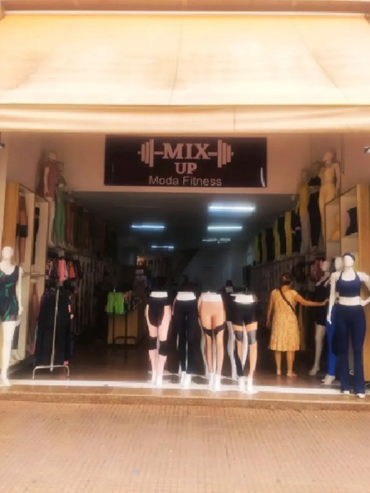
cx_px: 185
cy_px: 246
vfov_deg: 67.3
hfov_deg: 53.1
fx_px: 370
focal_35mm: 26
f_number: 1.75
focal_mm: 4.77
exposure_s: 1/204
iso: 112
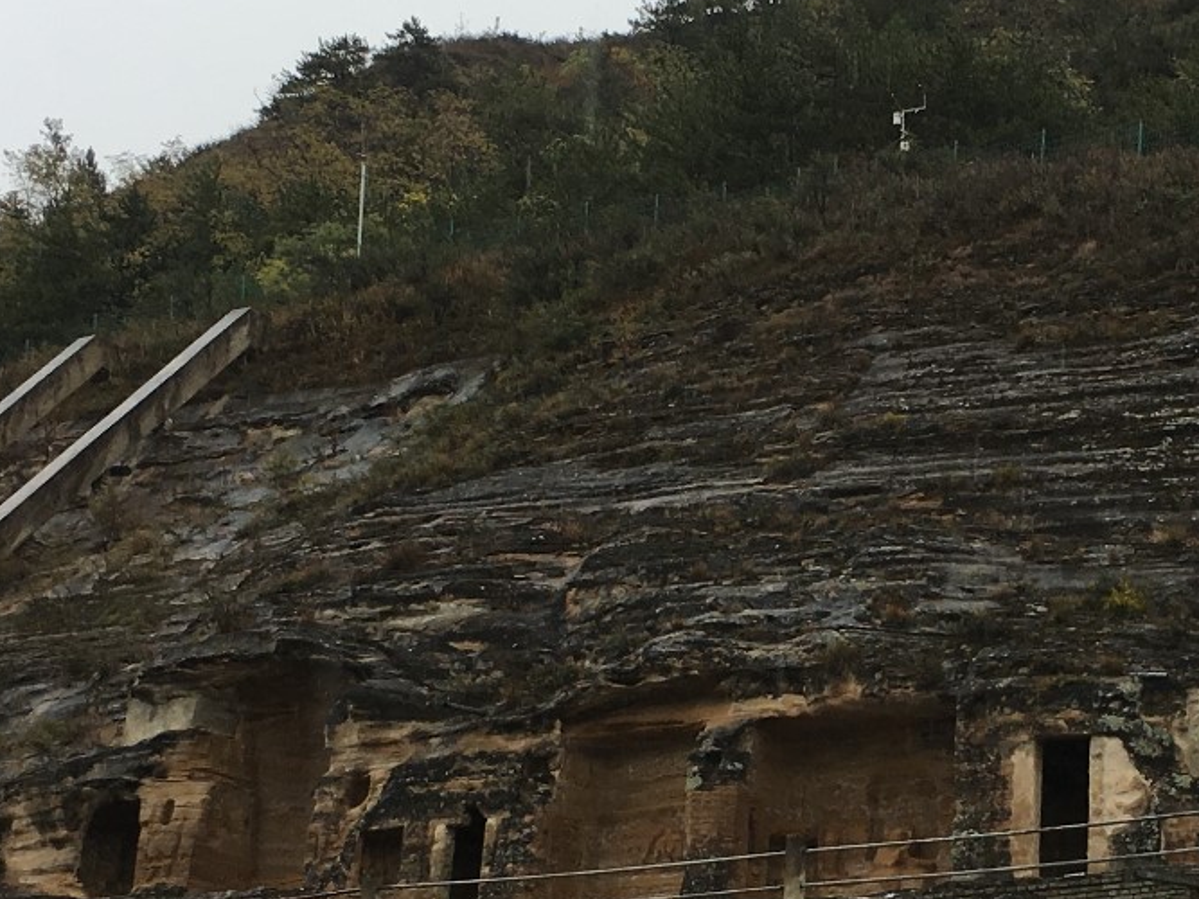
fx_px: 3082
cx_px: 1001
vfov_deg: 16.4
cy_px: 748
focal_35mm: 89
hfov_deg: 21.7
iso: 25
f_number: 2.2
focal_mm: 4.15
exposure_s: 1/295
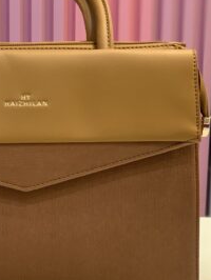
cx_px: 25
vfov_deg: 17.5
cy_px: 121
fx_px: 909
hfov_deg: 13.1
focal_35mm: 112
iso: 64
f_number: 2.4
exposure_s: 1/50
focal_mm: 6
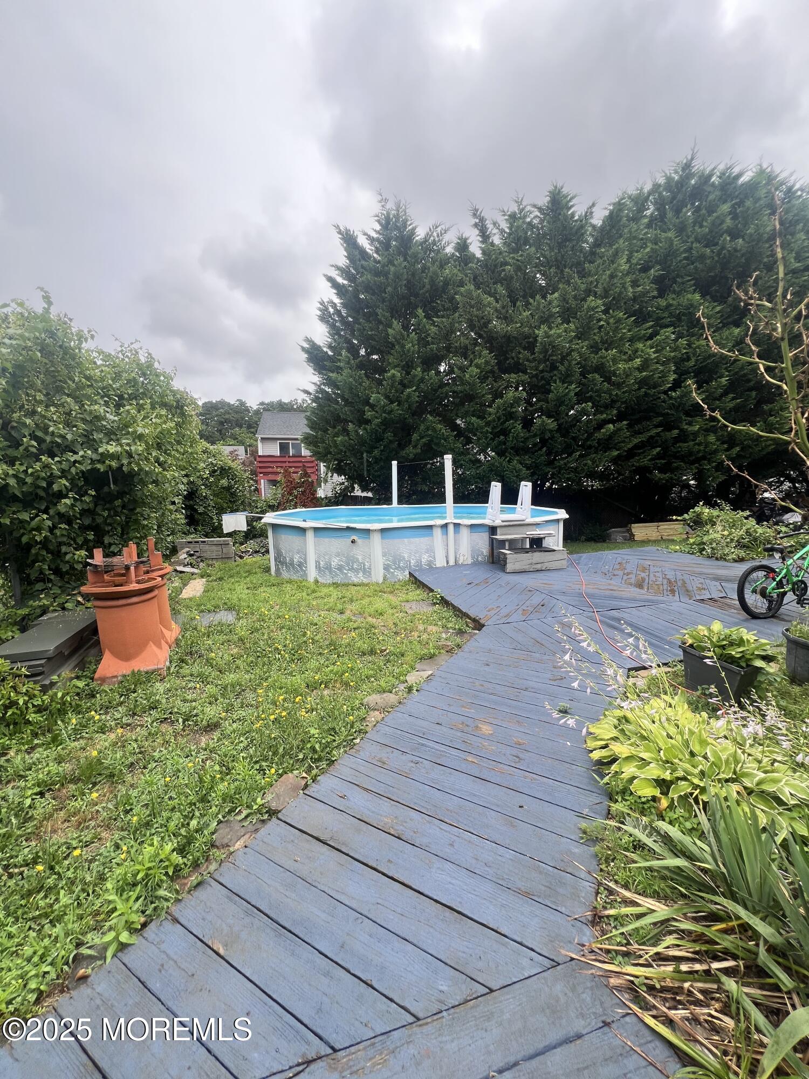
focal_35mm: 13
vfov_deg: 106.2
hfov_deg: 89.9
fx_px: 405
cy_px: 540
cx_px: 404
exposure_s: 1/324
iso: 32
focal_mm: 1.57
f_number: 1.8
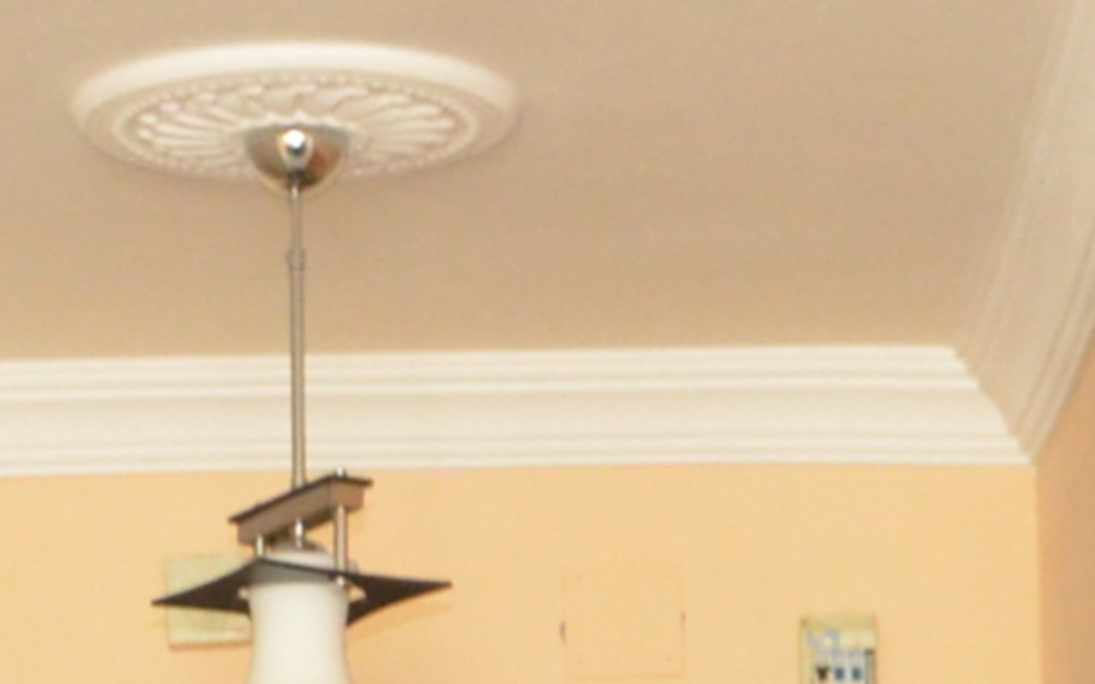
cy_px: 1837
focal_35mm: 207
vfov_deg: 6.0
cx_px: 100
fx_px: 6187
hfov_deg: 10.1
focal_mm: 21
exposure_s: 1/60
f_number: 6.3
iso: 2000
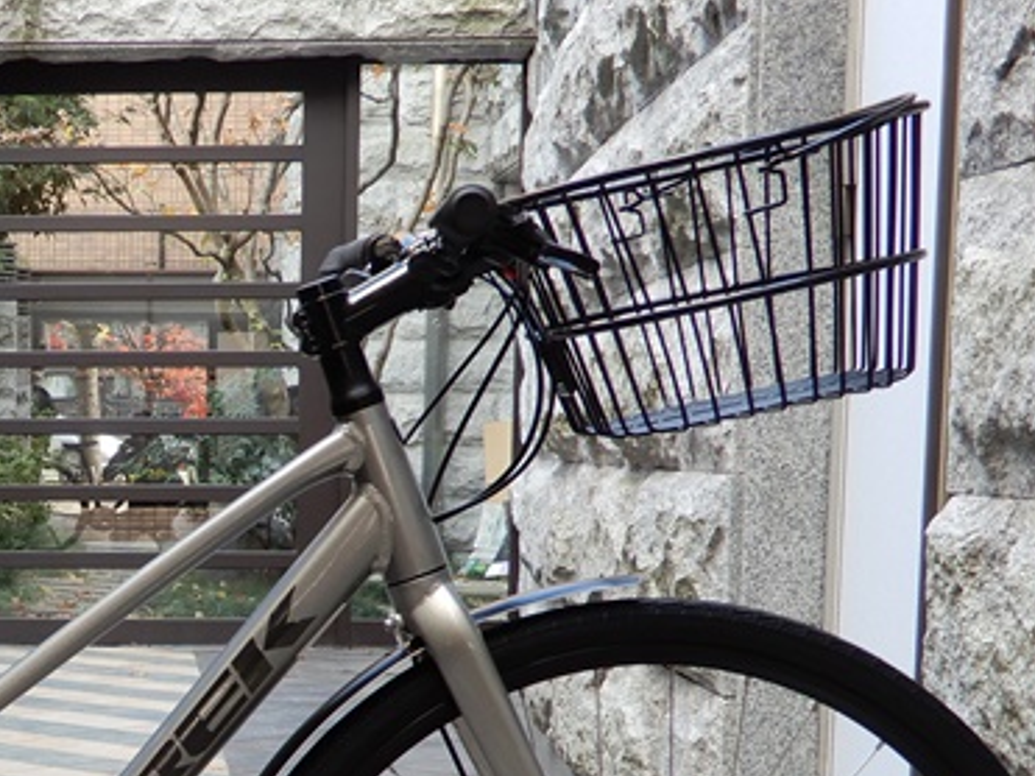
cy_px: 730
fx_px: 2541
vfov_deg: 17.1
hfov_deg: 22.0
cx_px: -45
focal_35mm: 85
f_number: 4
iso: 100
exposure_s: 1/30
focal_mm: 6.2
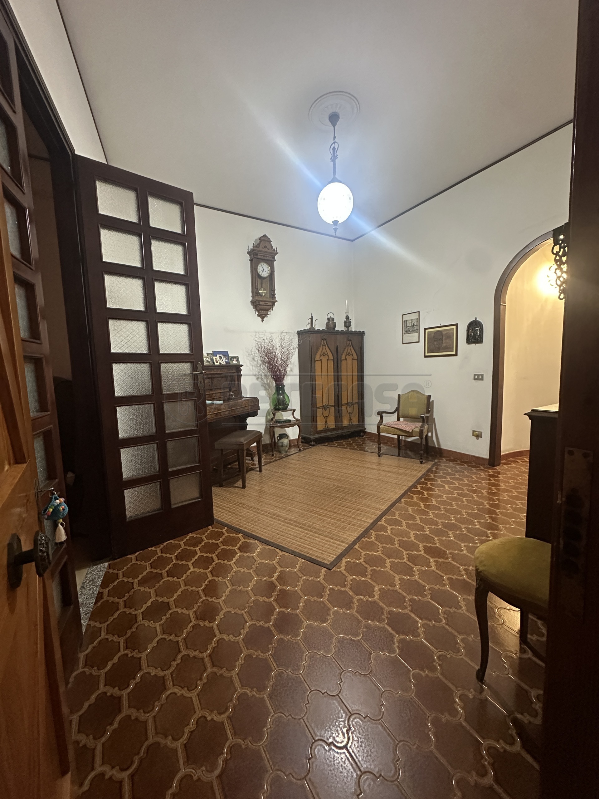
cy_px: 400
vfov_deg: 102.1
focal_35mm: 14
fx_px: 323
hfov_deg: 85.7
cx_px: 300
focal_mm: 2.22
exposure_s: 1/50
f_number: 2.2
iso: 1000
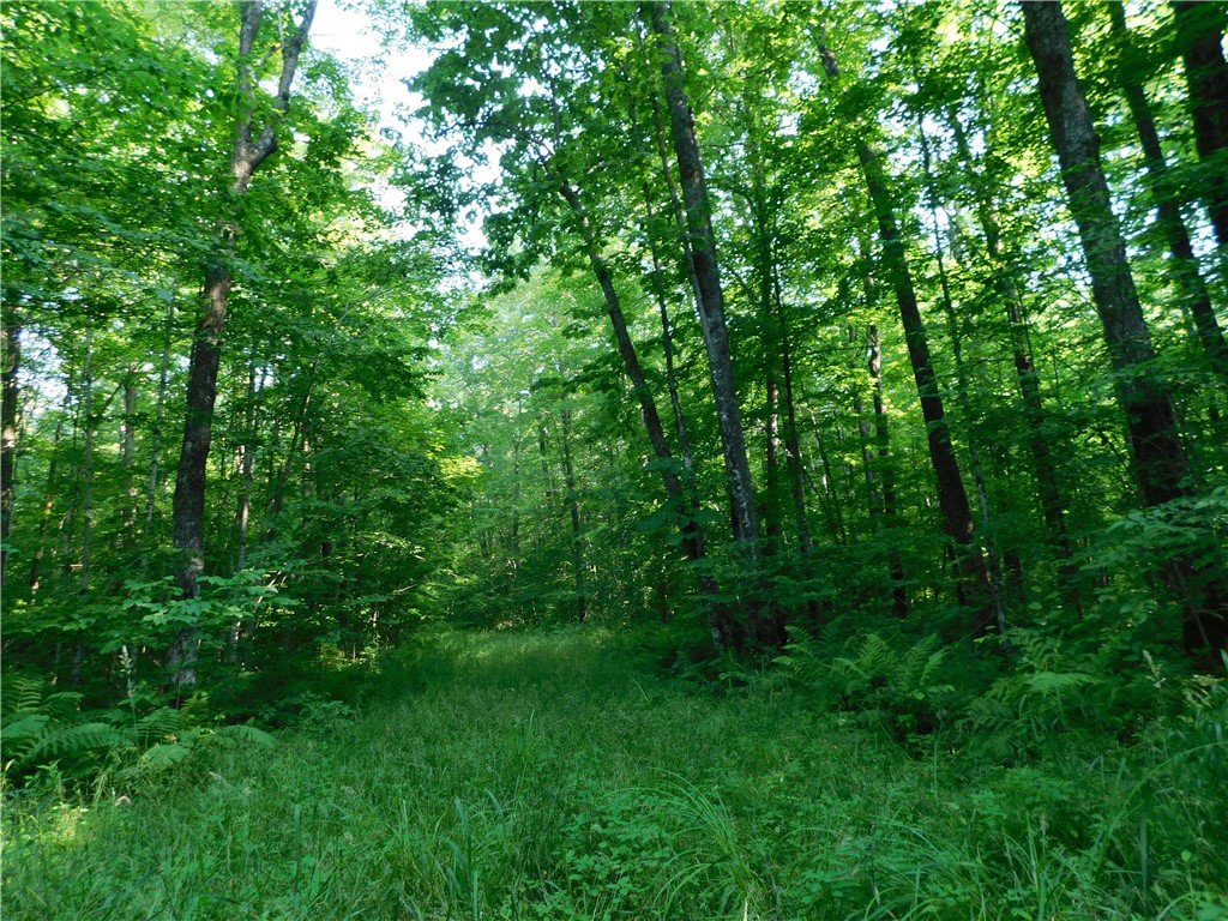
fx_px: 816
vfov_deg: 58.9
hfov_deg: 73.9
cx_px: 614
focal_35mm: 23
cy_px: 460
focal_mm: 4
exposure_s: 1/60
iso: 125
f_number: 3
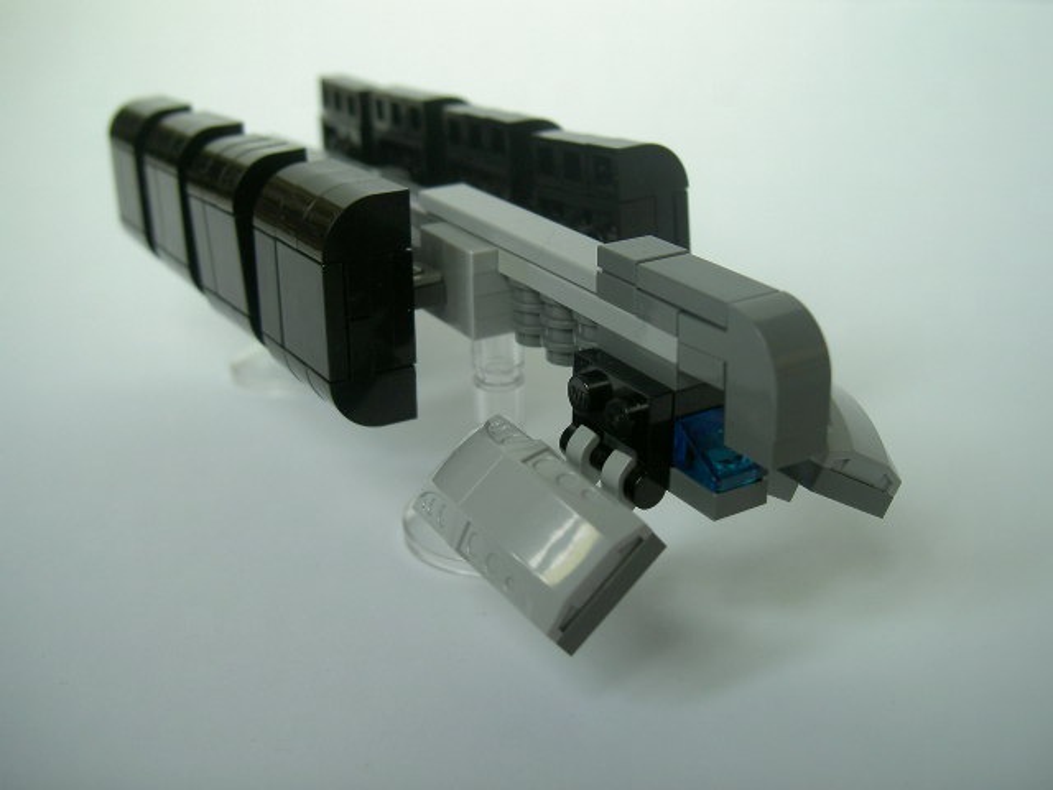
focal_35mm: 39
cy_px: 395
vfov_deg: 36.8
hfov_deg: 47.9
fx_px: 1186
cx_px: 526
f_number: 2.8
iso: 100
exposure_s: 1/28.8
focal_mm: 8
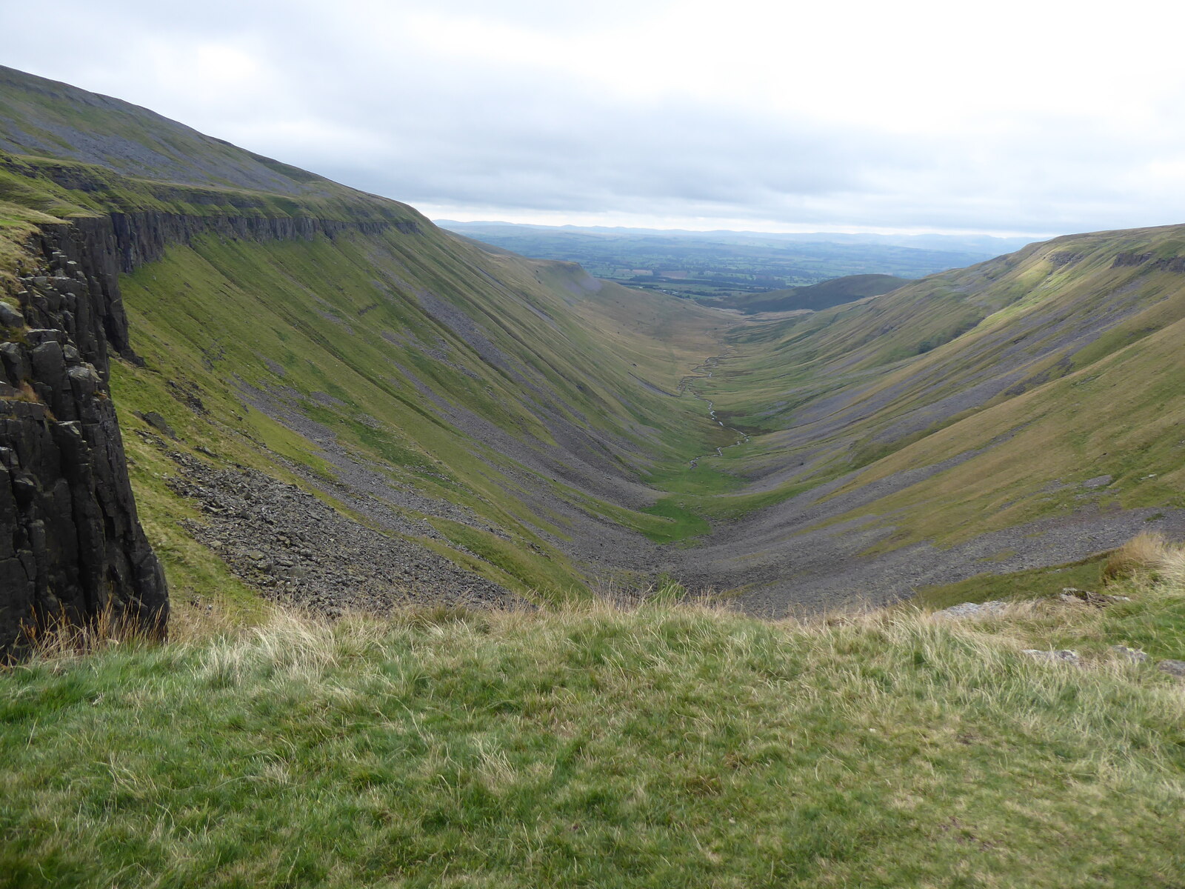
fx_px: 856
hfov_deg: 69.4
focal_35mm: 25
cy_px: 444
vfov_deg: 54.9
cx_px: 592
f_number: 3.3
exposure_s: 1/400
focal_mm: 4.3
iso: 80
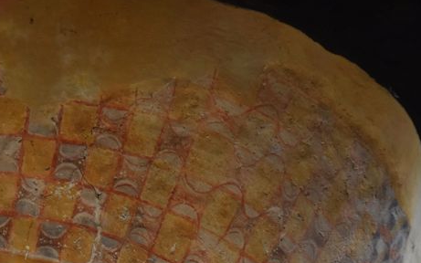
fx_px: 3992
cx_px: 246
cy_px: 286
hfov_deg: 6.0
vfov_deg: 3.8
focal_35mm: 348
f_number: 4.8
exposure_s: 1/250
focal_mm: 100
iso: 500
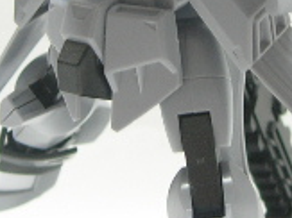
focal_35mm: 149
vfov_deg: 9.9
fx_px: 1256
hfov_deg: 13.2
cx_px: 213
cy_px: 16
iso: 70
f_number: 2.8
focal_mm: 7.8
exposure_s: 1/3.8
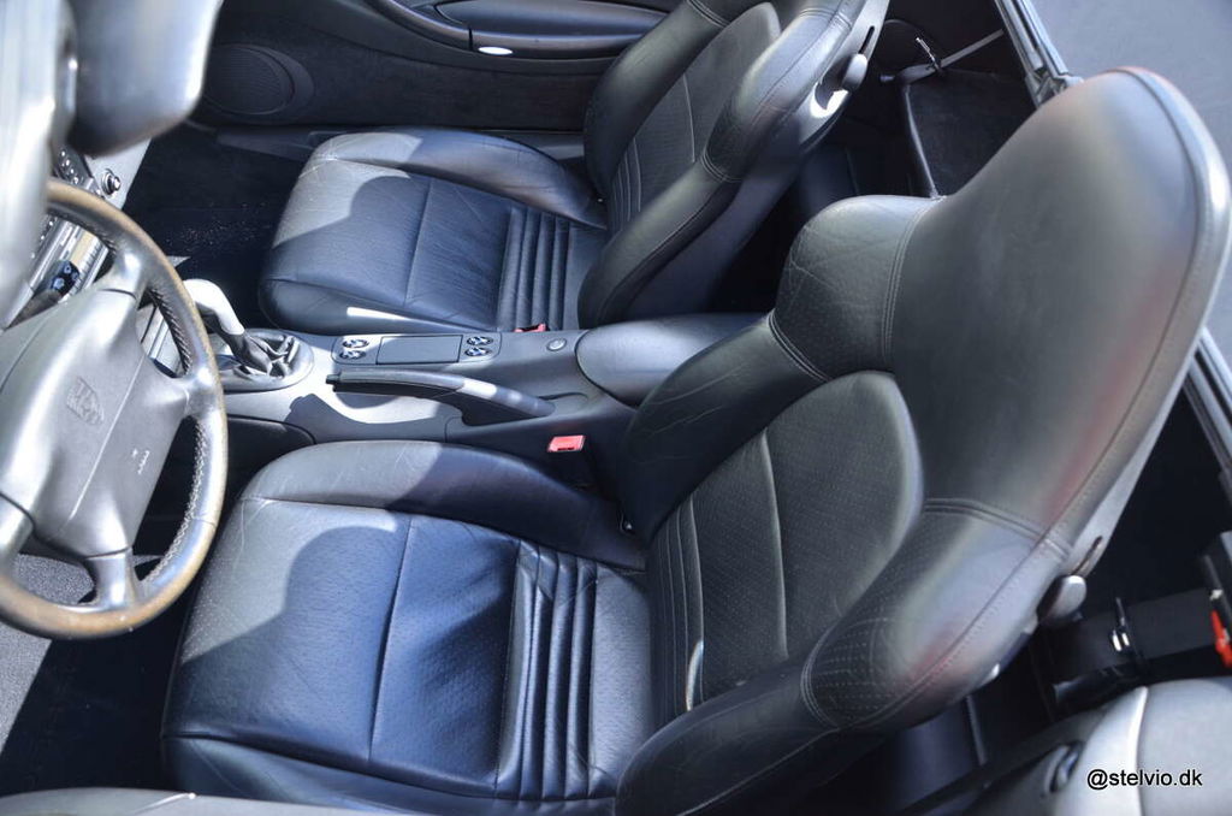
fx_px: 922
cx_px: 616
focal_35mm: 27
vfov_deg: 47.7
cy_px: 408
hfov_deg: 67.5
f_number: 5.6
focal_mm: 18
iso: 400
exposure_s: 1/125
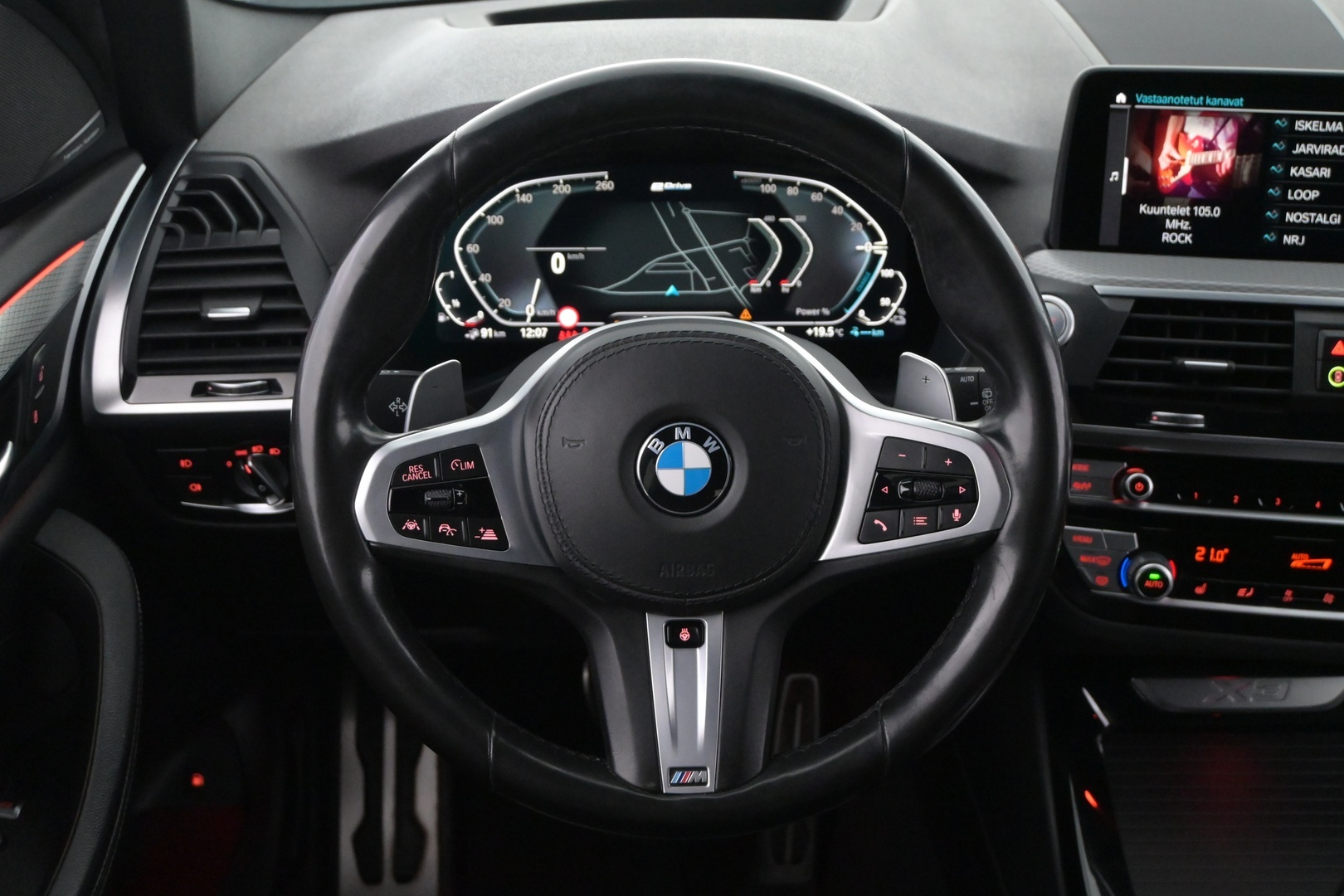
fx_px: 1624
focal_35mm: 44
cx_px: 672
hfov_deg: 45.0
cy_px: 448
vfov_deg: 30.8
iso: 4500
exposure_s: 1/50
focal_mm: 29
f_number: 4.8
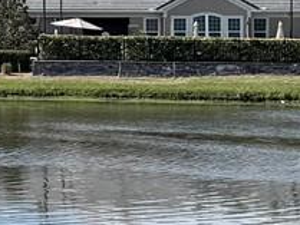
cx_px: -452
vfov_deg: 8.0
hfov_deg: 9.4
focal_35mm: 184
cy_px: -16
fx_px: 1596
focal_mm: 6.76
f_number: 1.78
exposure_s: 1/9009
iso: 80
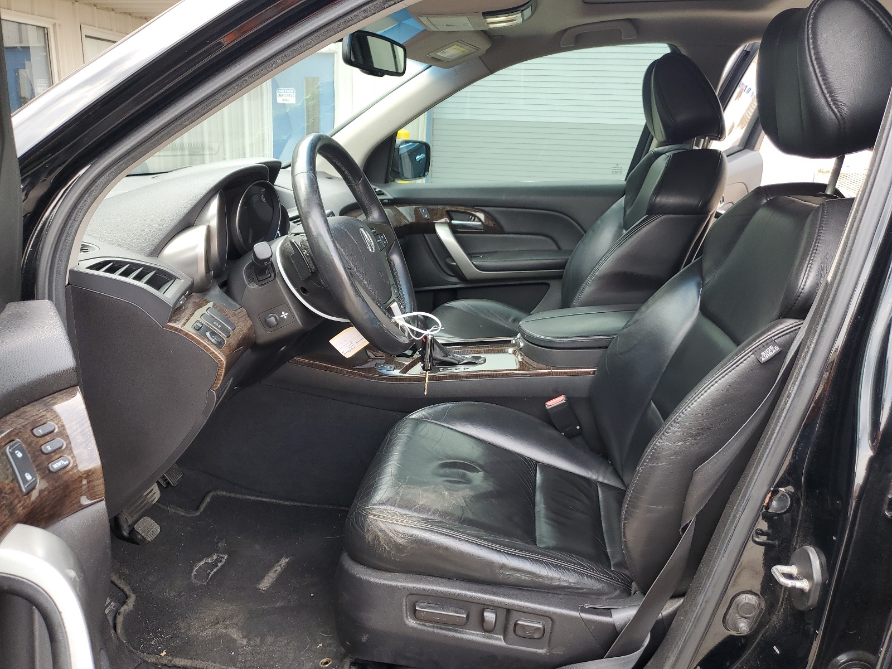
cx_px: 446
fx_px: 670
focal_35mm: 26
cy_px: 334
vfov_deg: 53.1
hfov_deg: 67.3
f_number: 1.5
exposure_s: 1/132
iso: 50
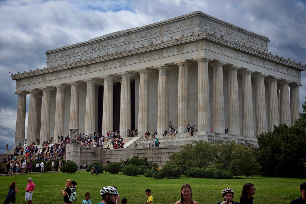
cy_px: 102
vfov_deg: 21.9
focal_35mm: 62
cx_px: 153
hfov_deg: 32.4
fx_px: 527
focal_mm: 62
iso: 100
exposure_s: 1/320
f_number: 9
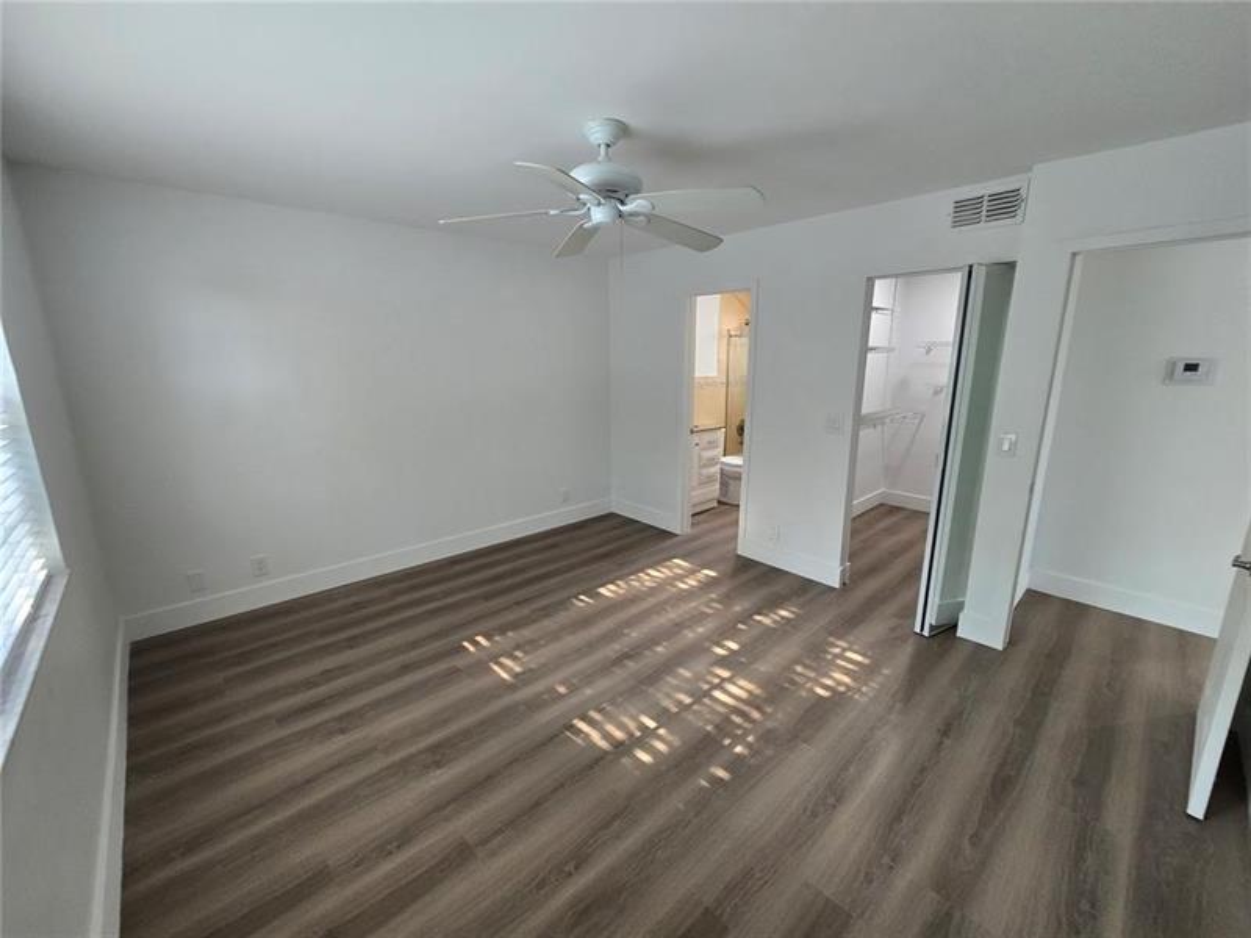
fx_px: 470
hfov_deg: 106.2
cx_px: 626
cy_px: 469
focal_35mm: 13
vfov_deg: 89.9
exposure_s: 1/60
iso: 200
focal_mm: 2.2
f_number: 2.2
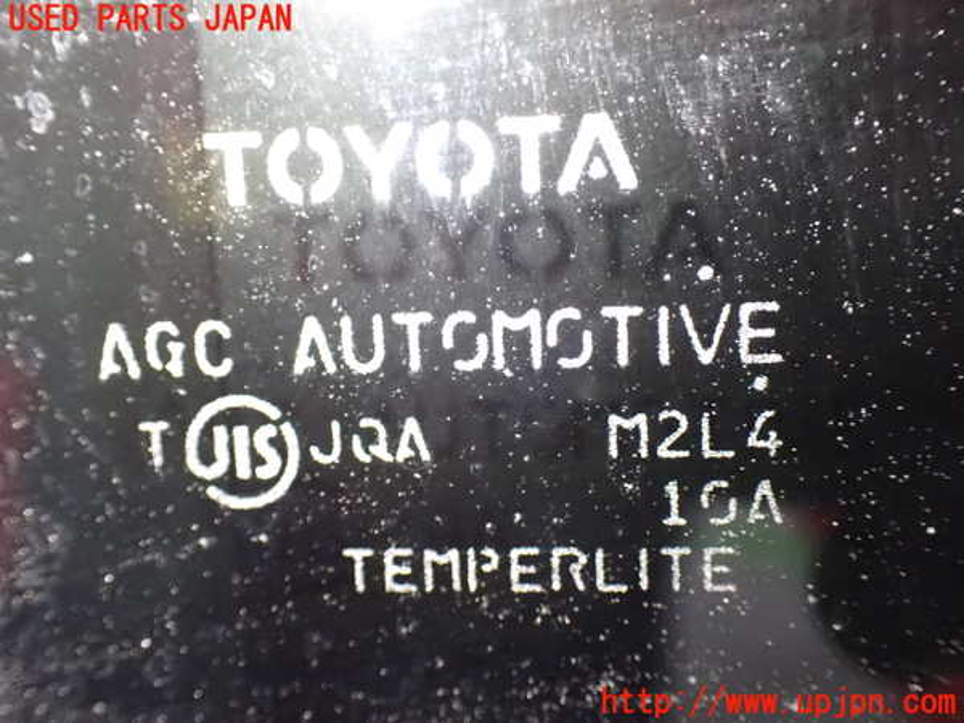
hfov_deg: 49.0
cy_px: 362
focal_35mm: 38
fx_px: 1058
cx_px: 482
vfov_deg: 37.7
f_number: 2.7
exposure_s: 1/20
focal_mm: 6.83
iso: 1600
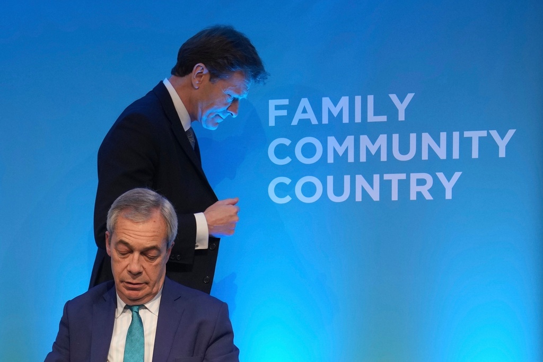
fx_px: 437
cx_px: 272
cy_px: 181
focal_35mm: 29
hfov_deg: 63.7
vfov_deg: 45.0
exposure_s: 1/400
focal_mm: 29
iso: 1250
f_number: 2.8
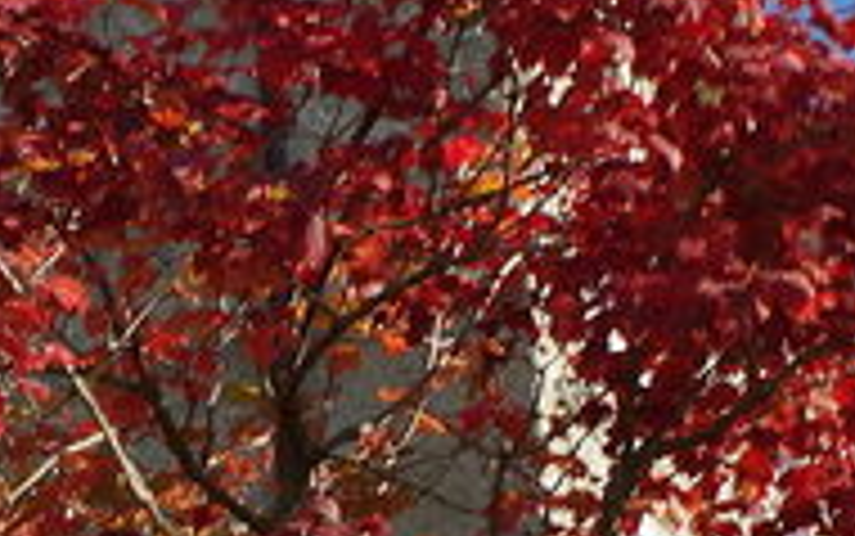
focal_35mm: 109
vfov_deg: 12.0
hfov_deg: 18.5
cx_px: -36
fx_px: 2541
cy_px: 394
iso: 400
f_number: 11
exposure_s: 1/60
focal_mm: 23.13
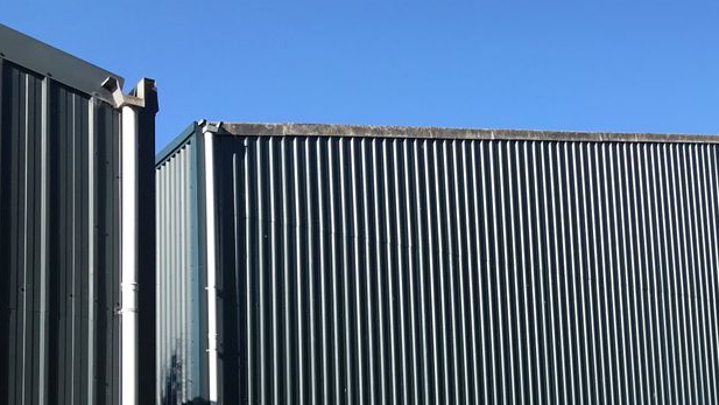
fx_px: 1068
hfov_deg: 35.3
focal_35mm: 56
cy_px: 424
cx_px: 630
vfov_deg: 20.6
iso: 20
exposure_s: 1/1153
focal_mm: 3.99
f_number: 1.8
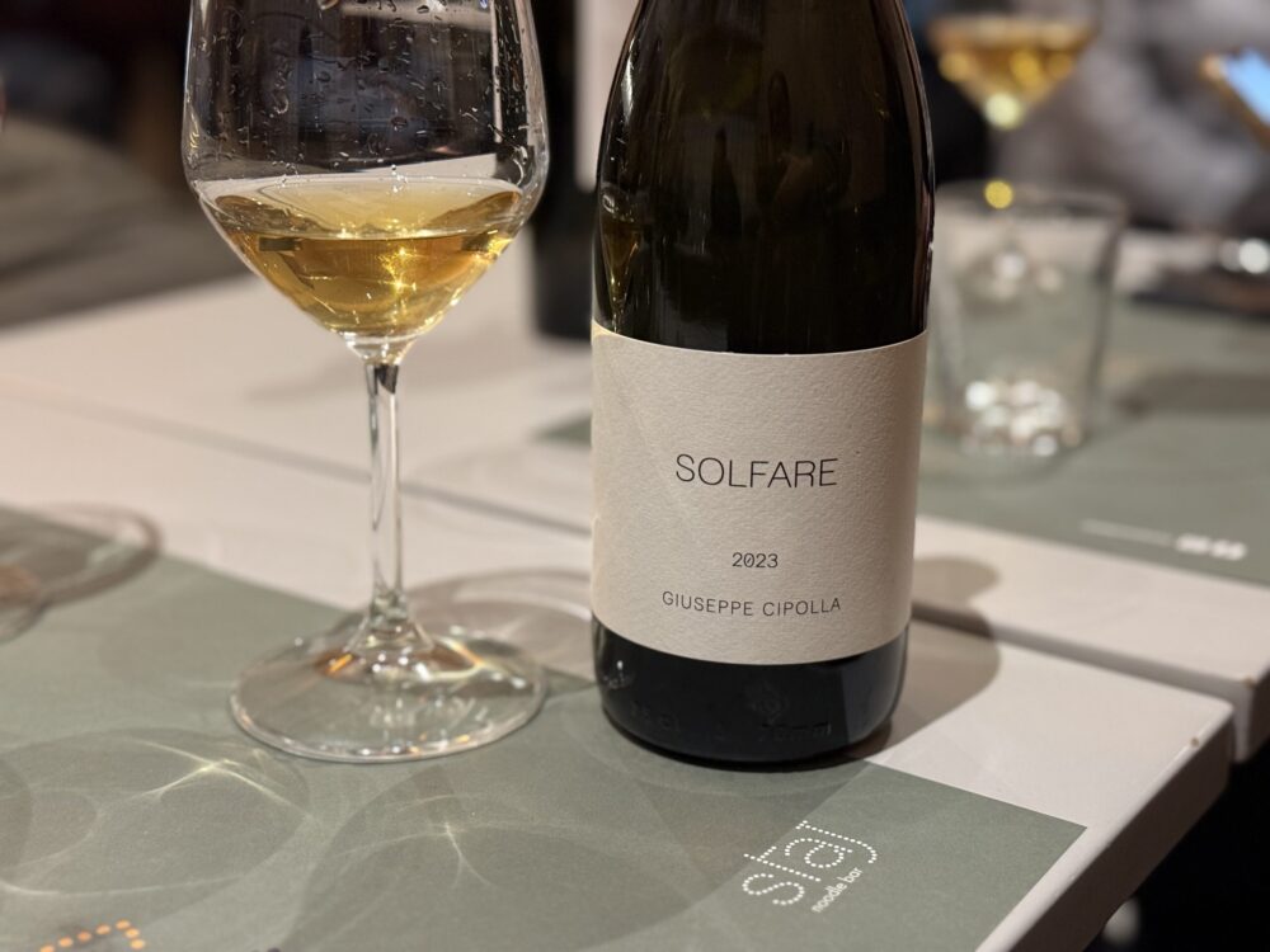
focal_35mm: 48
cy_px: 476
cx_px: 635
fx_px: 1761
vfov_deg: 30.3
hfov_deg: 39.7
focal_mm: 6.76
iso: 250
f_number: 1.78
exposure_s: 1/33
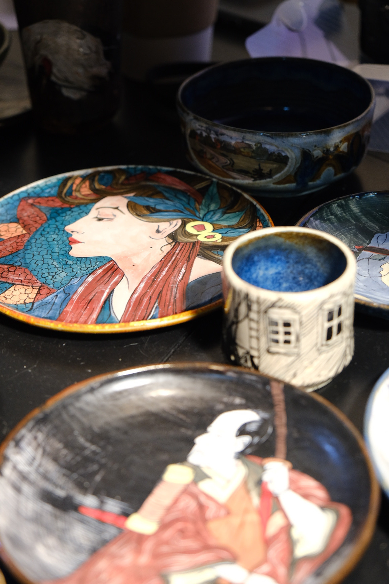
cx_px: 193
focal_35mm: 63
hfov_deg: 21.6
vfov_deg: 31.9
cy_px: 290
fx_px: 1021
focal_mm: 41.1
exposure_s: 1/30
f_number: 4
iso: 1250
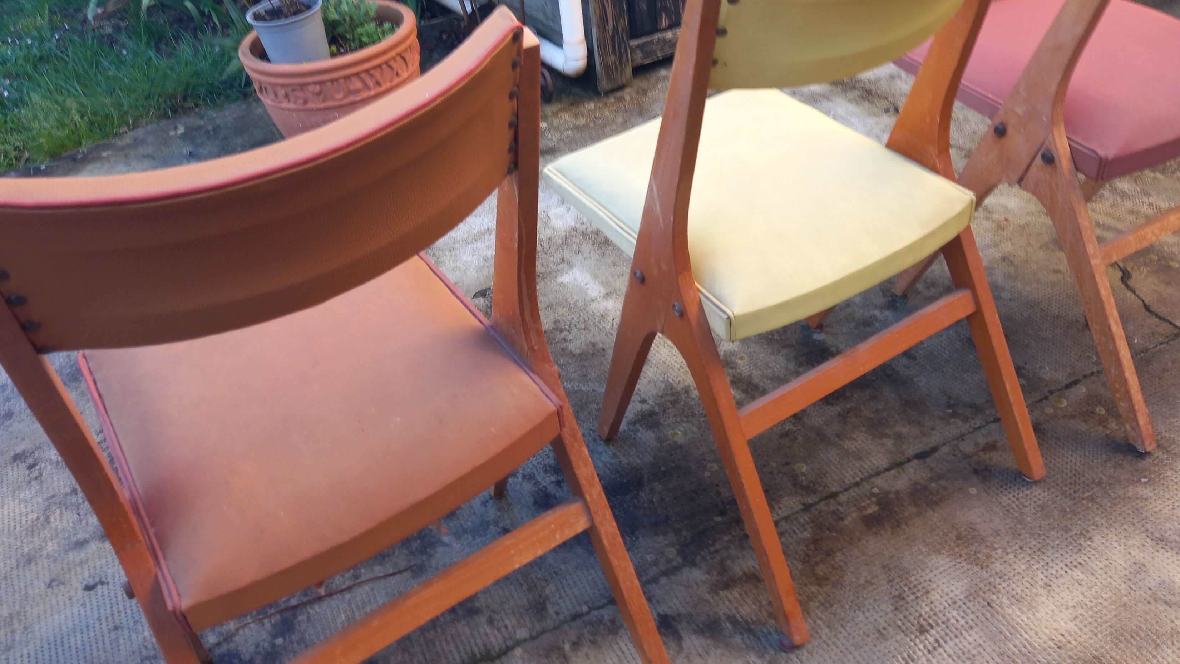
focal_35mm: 33
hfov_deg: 59.4
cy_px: 231
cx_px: 626
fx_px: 1033
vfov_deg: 35.4
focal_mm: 4.6
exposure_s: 1/50
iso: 64
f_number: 2
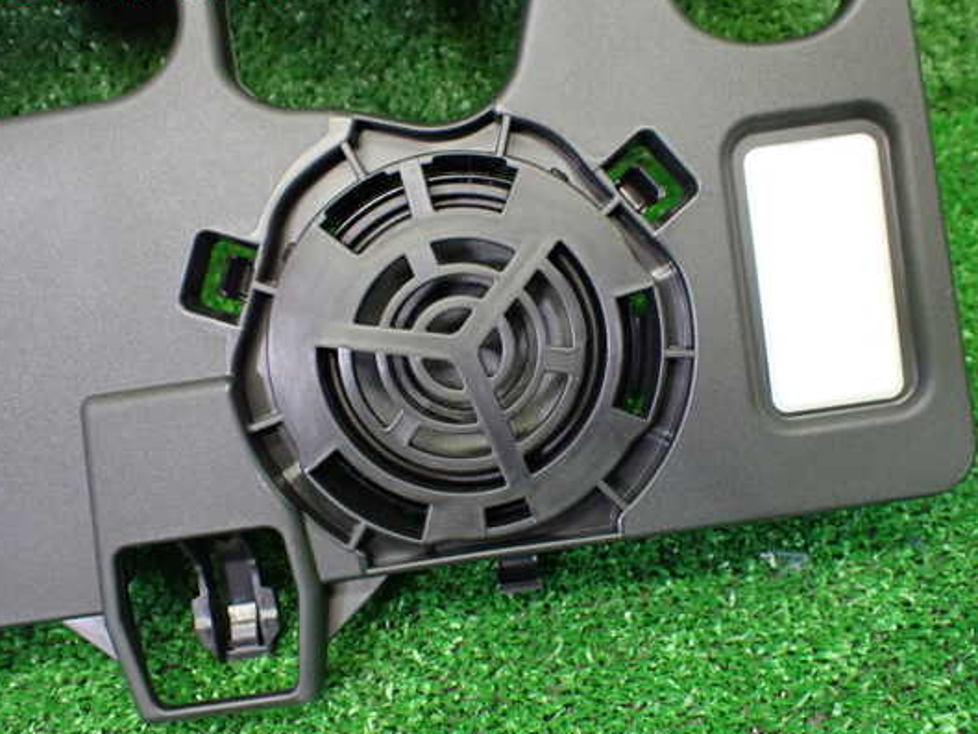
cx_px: 499
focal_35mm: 34
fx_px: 961
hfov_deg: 53.9
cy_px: 379
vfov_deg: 41.8
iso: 800
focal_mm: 5.4
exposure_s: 1/100
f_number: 2.3
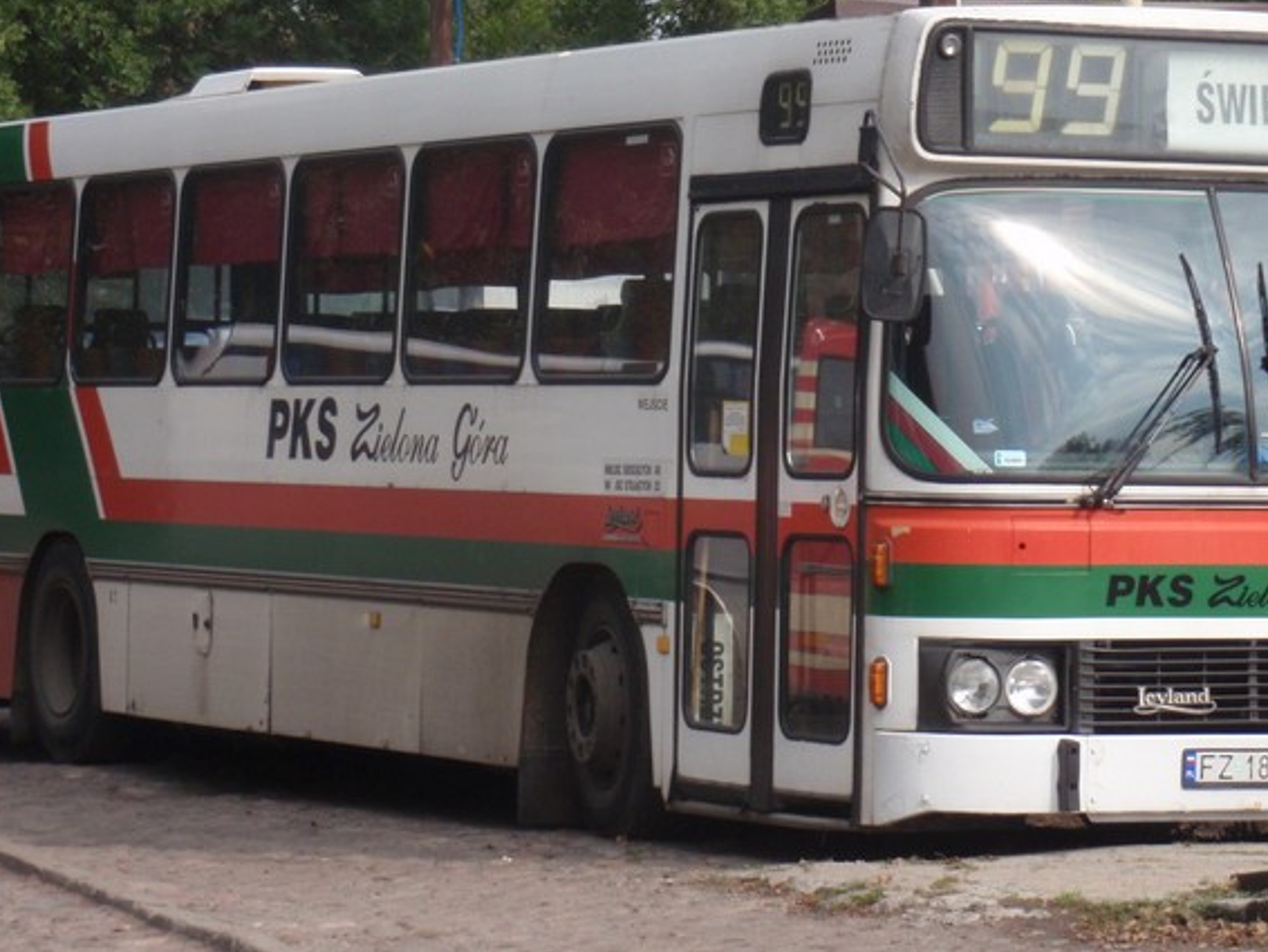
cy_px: 312
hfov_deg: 12.4
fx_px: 5827
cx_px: 692
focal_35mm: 159
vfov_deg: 9.3
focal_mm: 17.88
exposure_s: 1/500
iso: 160
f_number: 5.3
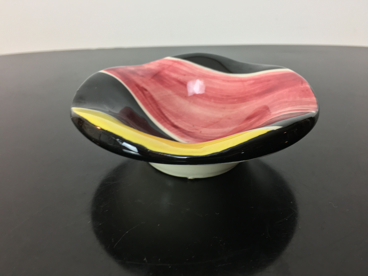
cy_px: 138
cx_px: 184
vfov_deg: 48.2
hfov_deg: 61.7
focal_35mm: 29
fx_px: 308
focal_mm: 4.15
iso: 64
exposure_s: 1/33
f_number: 2.2
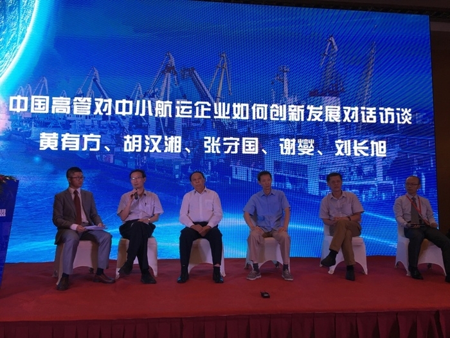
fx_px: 377
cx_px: 225
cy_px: 169
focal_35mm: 29
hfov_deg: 61.7
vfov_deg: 48.2
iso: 32
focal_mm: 4.15
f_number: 2.2
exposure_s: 1/100
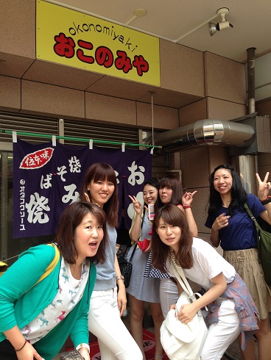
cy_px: 180
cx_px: 136
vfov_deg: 55.3
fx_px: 344
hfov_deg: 43.0
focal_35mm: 33
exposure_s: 1/200
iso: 50
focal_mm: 4.12
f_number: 2.4
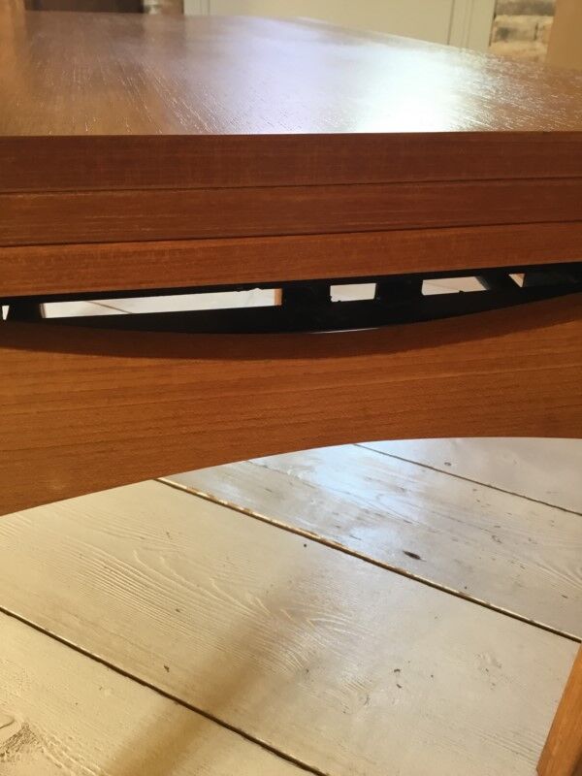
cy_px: 388
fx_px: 695
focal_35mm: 31
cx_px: 291
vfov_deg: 58.4
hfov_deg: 45.4
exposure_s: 1/33
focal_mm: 3.3
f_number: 2.4
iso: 80
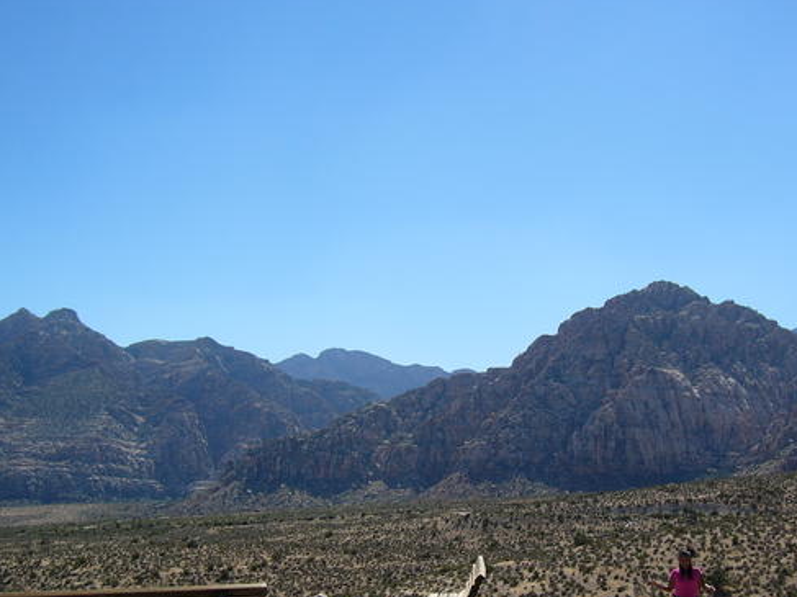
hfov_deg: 41.2
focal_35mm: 46
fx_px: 1059
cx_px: 444
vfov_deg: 31.3
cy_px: 386
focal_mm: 5.8
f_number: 8
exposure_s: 1/200
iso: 50
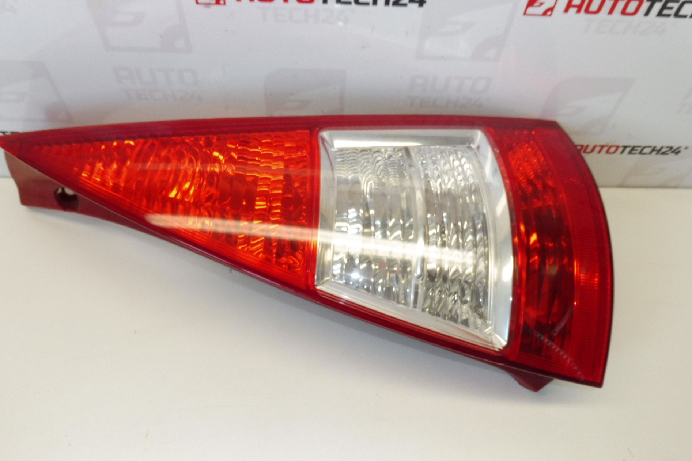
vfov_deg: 47.7
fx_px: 519
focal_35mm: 27
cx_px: 339
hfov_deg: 67.4
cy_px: 275
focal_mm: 4.3
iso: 200
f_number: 4
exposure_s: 1/100
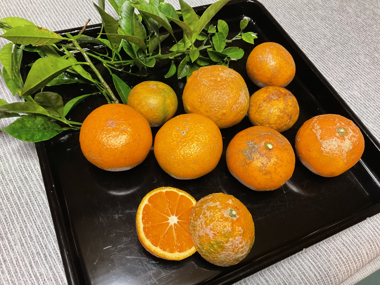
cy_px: 142
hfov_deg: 61.7
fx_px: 318
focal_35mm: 29
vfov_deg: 48.2
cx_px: 190
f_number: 1.8
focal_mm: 3
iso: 250
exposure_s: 1/50
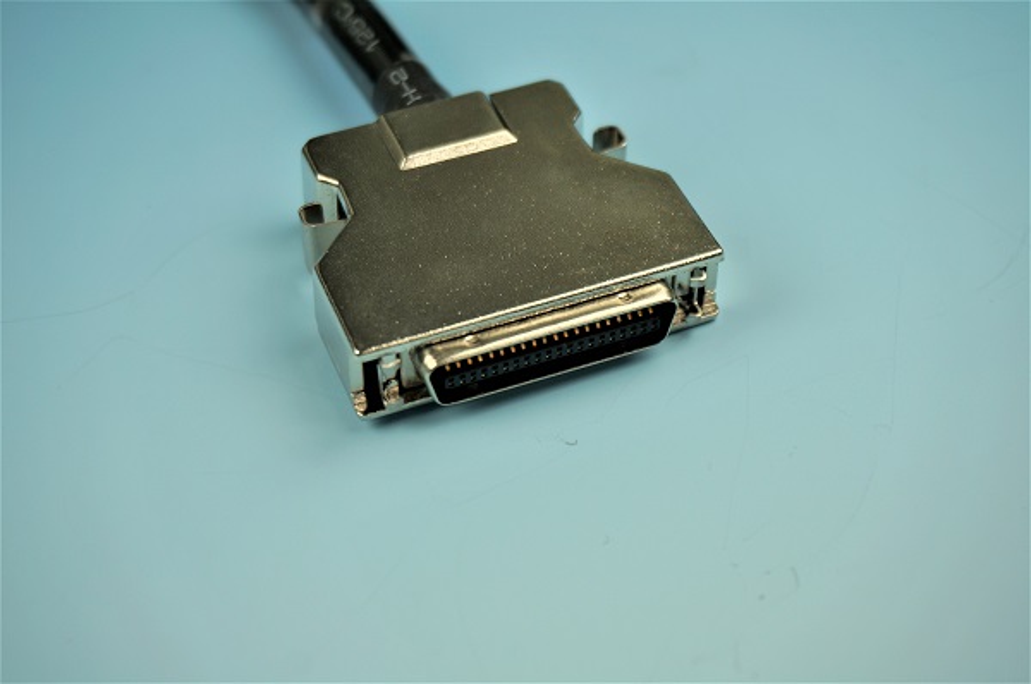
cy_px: 342
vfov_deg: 22.0
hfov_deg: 32.7
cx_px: 516
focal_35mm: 62
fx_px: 1758
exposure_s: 1/160
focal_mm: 41
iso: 125
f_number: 5.6
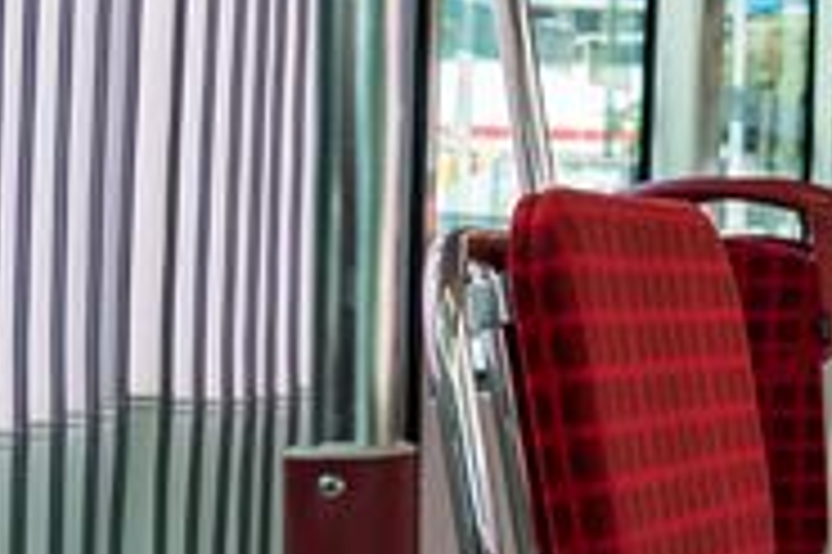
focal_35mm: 133
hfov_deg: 14.1
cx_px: 1363
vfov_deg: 10.3
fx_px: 3071
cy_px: 185
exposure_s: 1/160
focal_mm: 24
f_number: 4
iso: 640
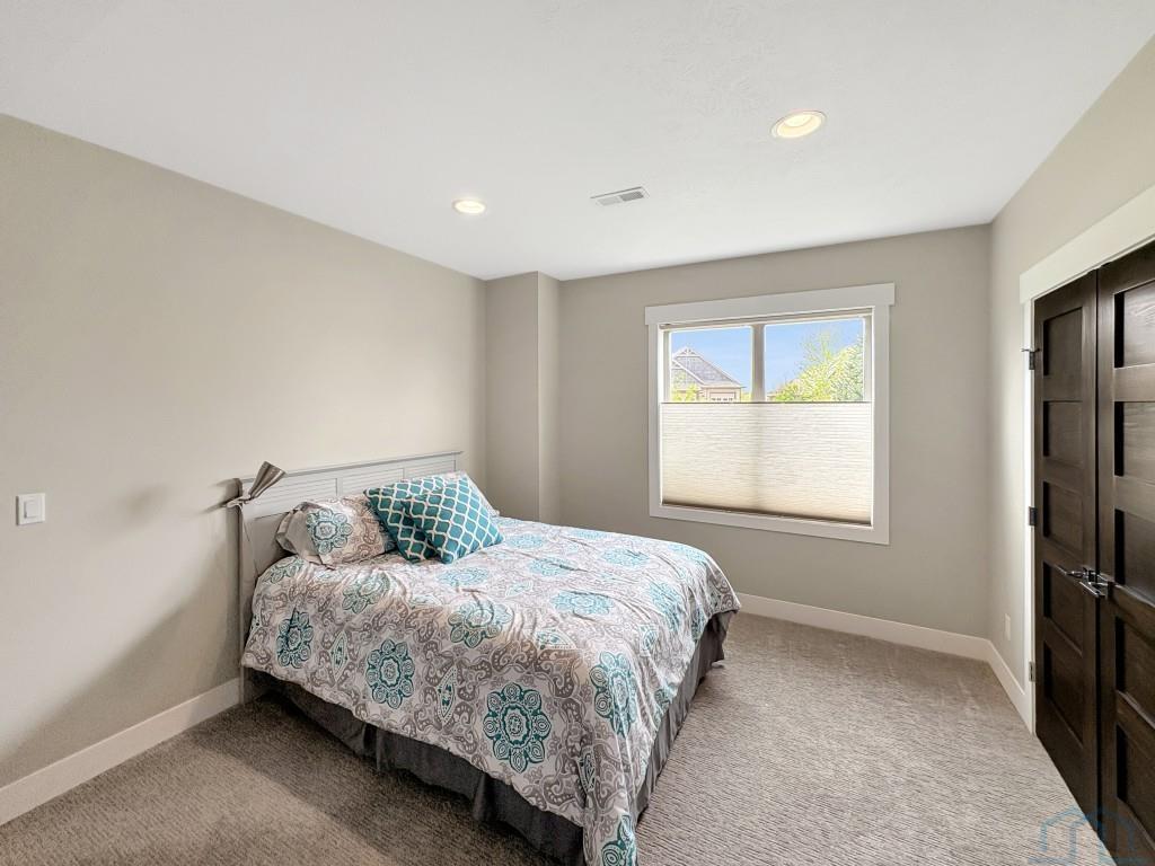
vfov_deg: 85.7
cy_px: 433
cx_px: 578
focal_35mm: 14
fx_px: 467
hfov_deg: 102.1
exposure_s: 1/120
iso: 64
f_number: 2.2
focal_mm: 2.22
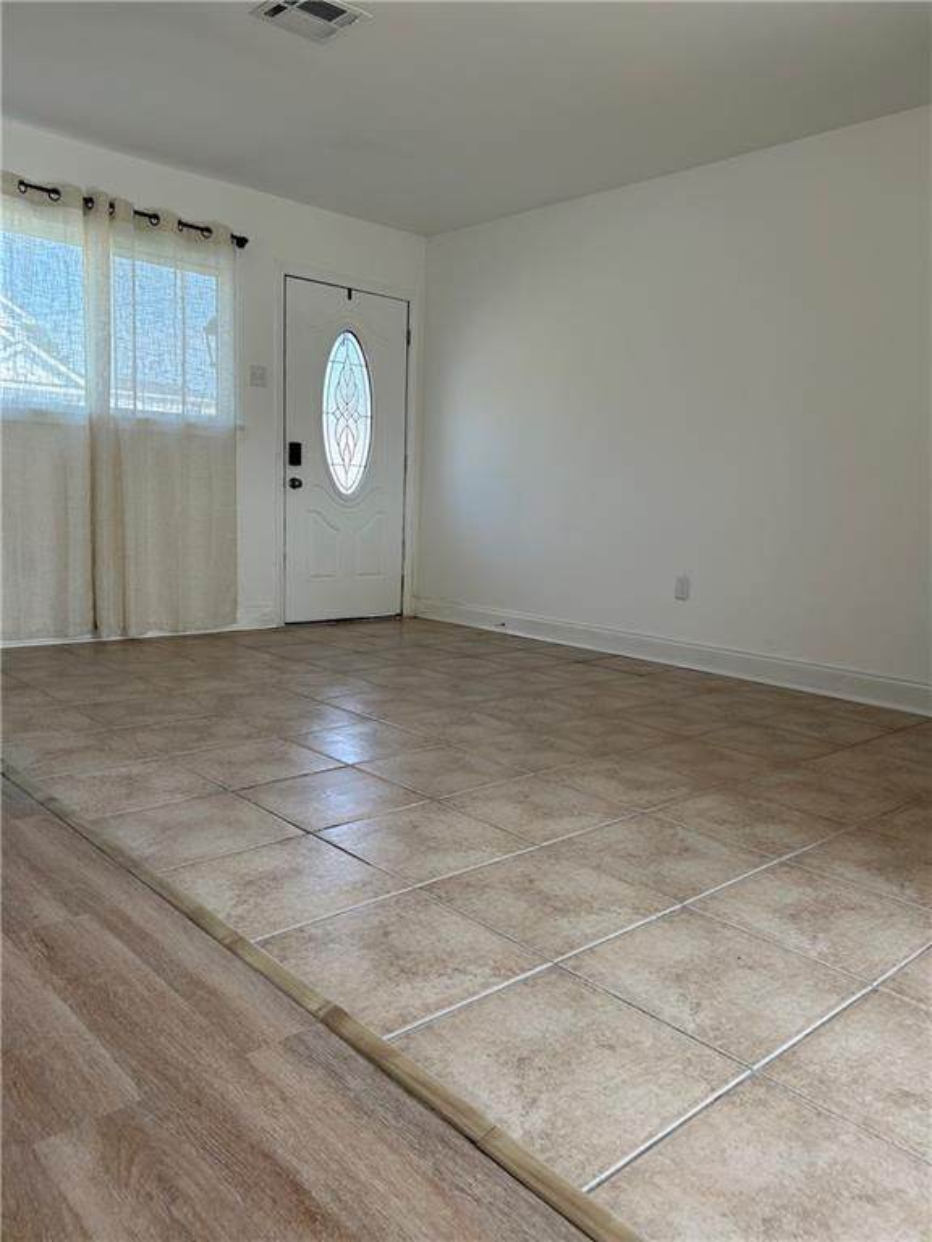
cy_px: 621
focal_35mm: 26
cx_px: 466
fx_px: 933
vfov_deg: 67.3
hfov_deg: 53.1
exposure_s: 1/282
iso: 40
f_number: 1.5
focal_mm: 5.7
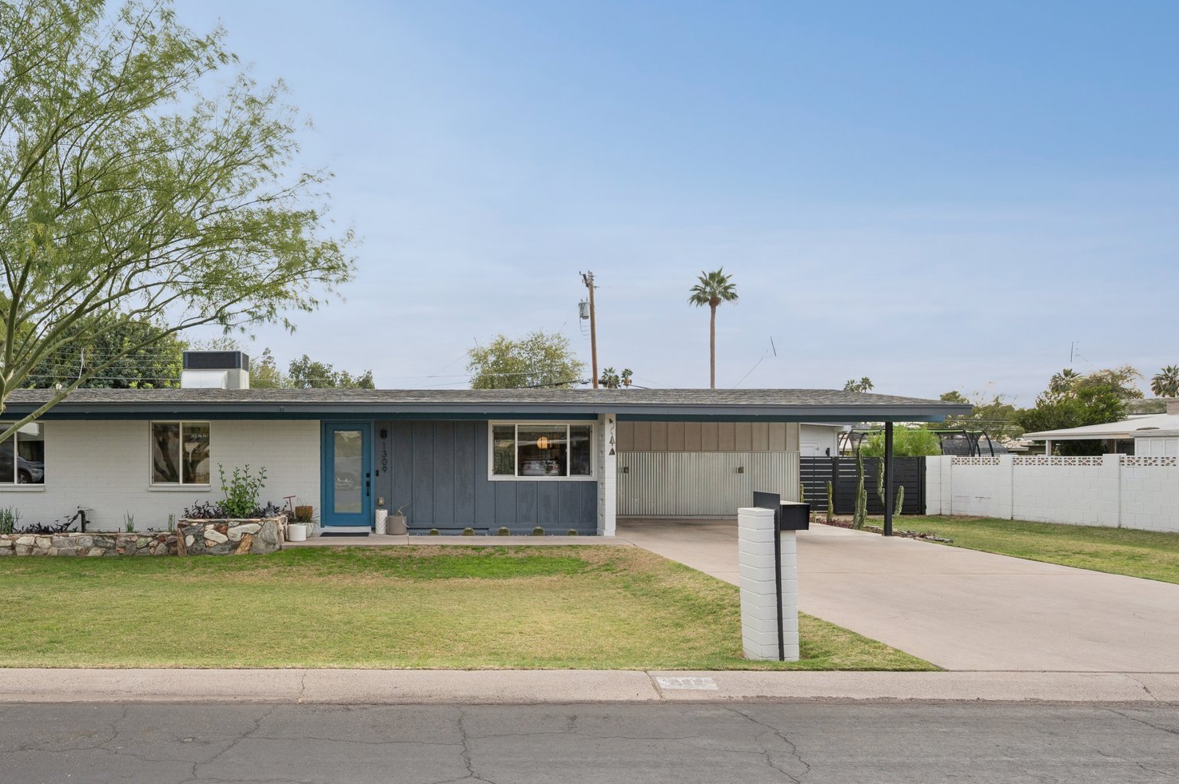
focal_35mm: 26
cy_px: 460
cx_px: 389
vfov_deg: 49.8
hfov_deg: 68.0
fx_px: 841
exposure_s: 1/250
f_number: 8
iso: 320
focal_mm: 18.5
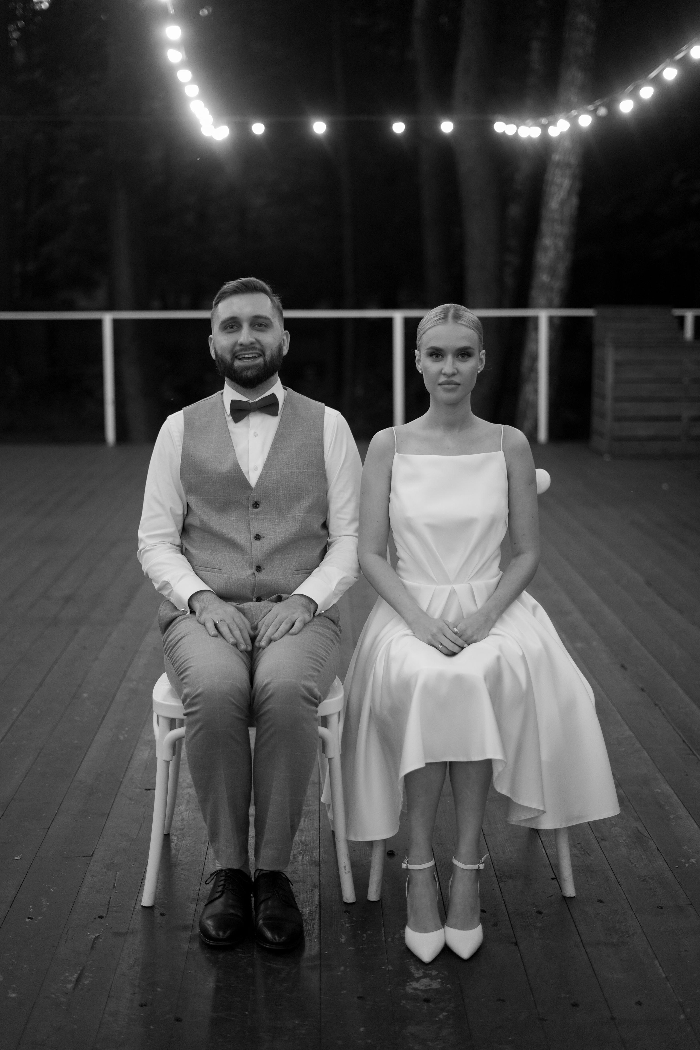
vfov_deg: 39.6
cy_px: 525
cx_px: 350
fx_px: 1458
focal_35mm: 50
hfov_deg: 27.0
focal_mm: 50
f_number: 1.8
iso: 1000
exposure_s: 1/250
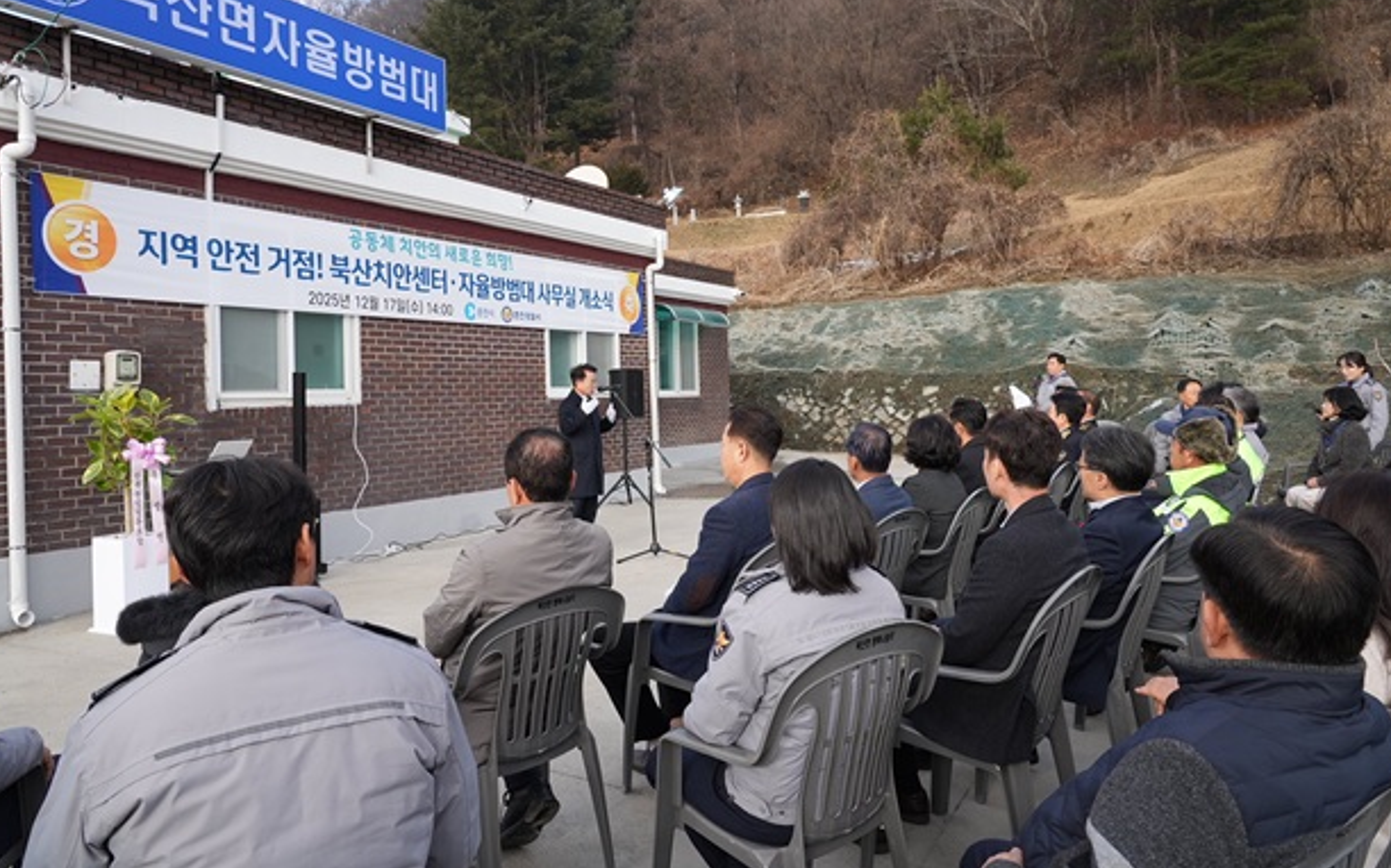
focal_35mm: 26
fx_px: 985
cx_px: 673
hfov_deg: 70.4
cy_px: 384
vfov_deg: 47.5
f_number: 7.1
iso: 400
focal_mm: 24
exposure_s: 1/250
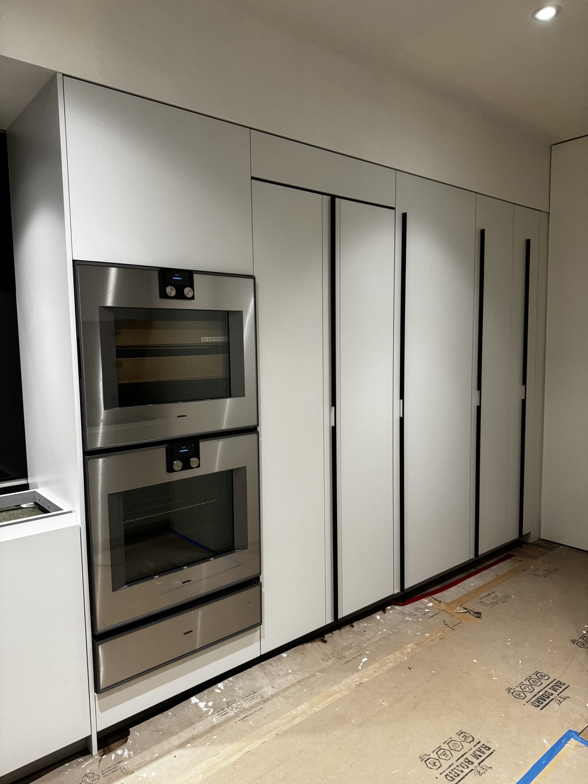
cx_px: 294
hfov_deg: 56.8
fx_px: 544
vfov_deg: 71.6
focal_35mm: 24
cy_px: 392
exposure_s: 1/60
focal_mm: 6.86
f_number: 1.78
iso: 320
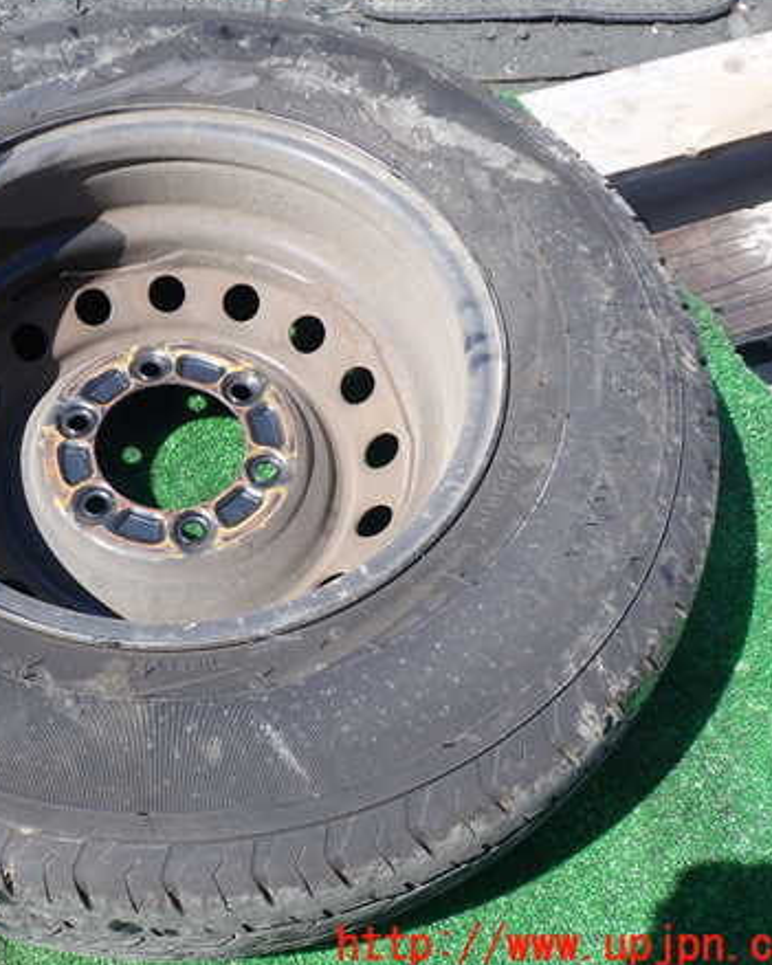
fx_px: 1143
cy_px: 479
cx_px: 174
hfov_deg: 36.3
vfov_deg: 45.8
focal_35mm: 40
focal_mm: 5.4
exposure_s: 1/500
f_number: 3.2
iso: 100
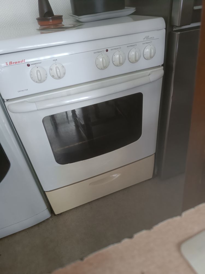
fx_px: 190
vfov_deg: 71.6
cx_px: 102
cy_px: 137
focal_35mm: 24
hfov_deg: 56.8
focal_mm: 6.14
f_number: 1.65
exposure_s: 1/25
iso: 2880
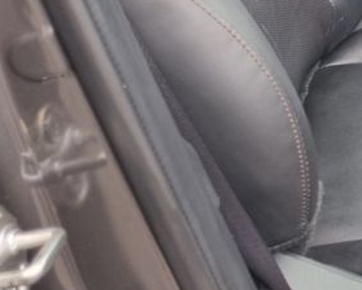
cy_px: -175
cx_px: 589
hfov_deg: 17.7
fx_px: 998
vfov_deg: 15.1
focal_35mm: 93
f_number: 1.8
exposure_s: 1/100
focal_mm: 5.4
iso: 125
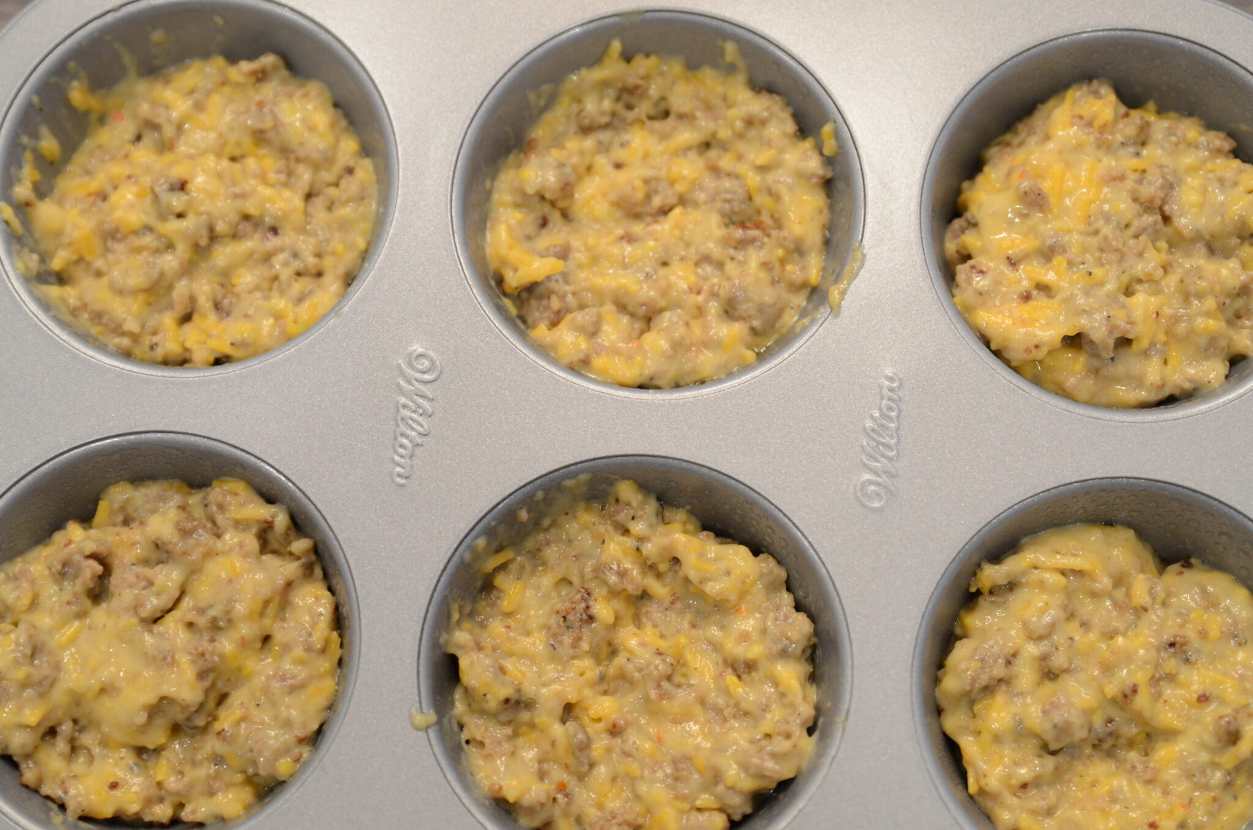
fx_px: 2501
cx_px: 626
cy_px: 415
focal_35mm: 72
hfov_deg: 28.1
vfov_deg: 18.8
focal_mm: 48
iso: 400
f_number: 2.8
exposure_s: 1/30
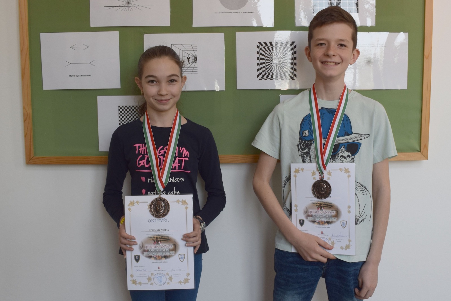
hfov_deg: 67.4
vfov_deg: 47.9
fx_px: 338
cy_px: 150
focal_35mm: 27
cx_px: 226
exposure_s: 1/125
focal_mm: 18
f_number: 5.6
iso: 400
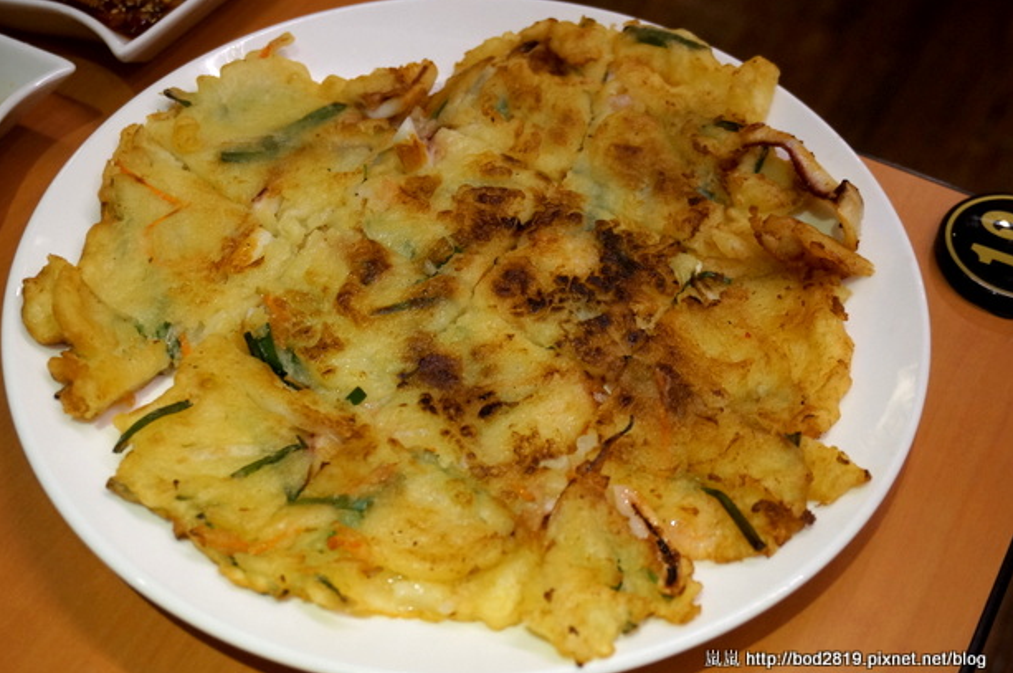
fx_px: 1321
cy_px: 340
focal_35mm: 47
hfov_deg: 42.0
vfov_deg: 28.6
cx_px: 486
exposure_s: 1/60
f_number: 5
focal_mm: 30
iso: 800
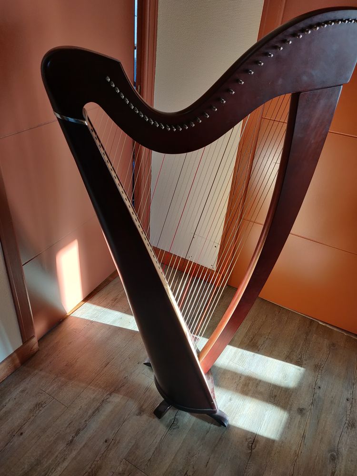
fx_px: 344
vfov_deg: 69.4
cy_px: 238
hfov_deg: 54.9
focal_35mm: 25
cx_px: 178
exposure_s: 1/50
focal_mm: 4.25
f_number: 1.7
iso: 400
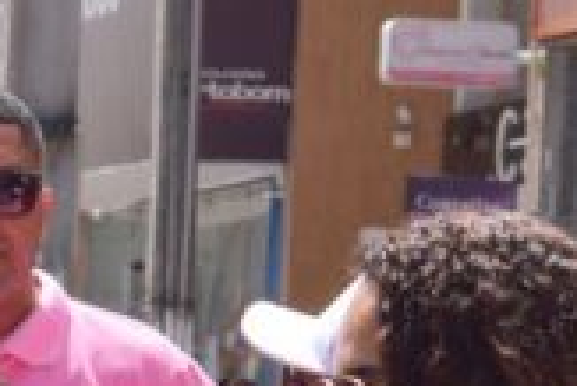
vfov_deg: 4.2
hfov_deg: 6.2
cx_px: -400
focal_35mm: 327
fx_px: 5246
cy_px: 405
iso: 100
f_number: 10
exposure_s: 1/200
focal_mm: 48
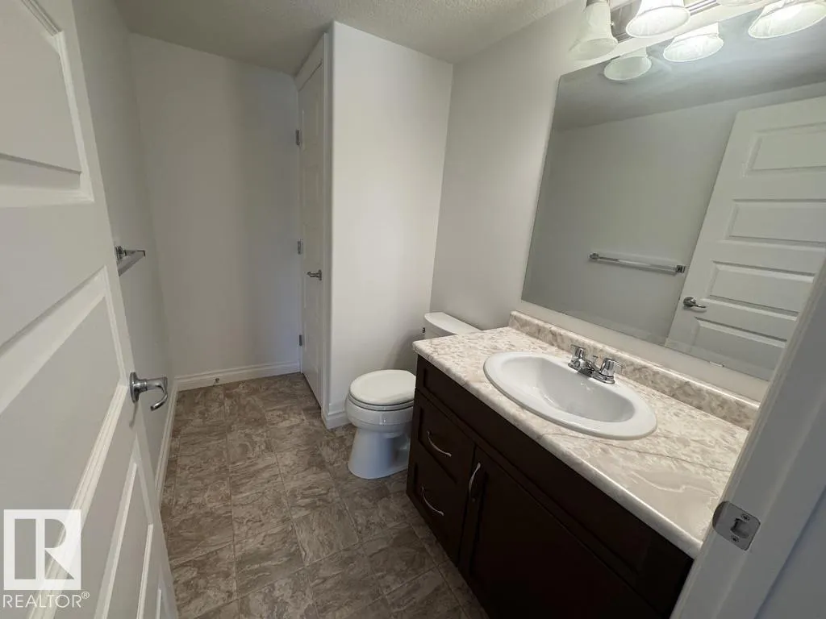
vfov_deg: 85.7
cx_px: 413
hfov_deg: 102.1
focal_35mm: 14
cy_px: 310
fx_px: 334
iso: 200
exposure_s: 1/120
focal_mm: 2.22
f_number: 2.2
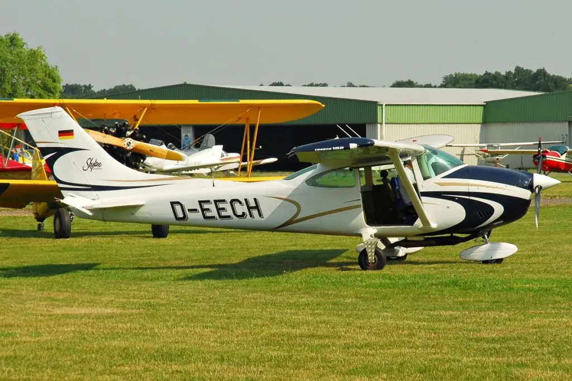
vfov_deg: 10.8
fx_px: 2026
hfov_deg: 16.1
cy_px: 190
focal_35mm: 128
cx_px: 286
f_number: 8
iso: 200
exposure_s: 1/640
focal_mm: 85
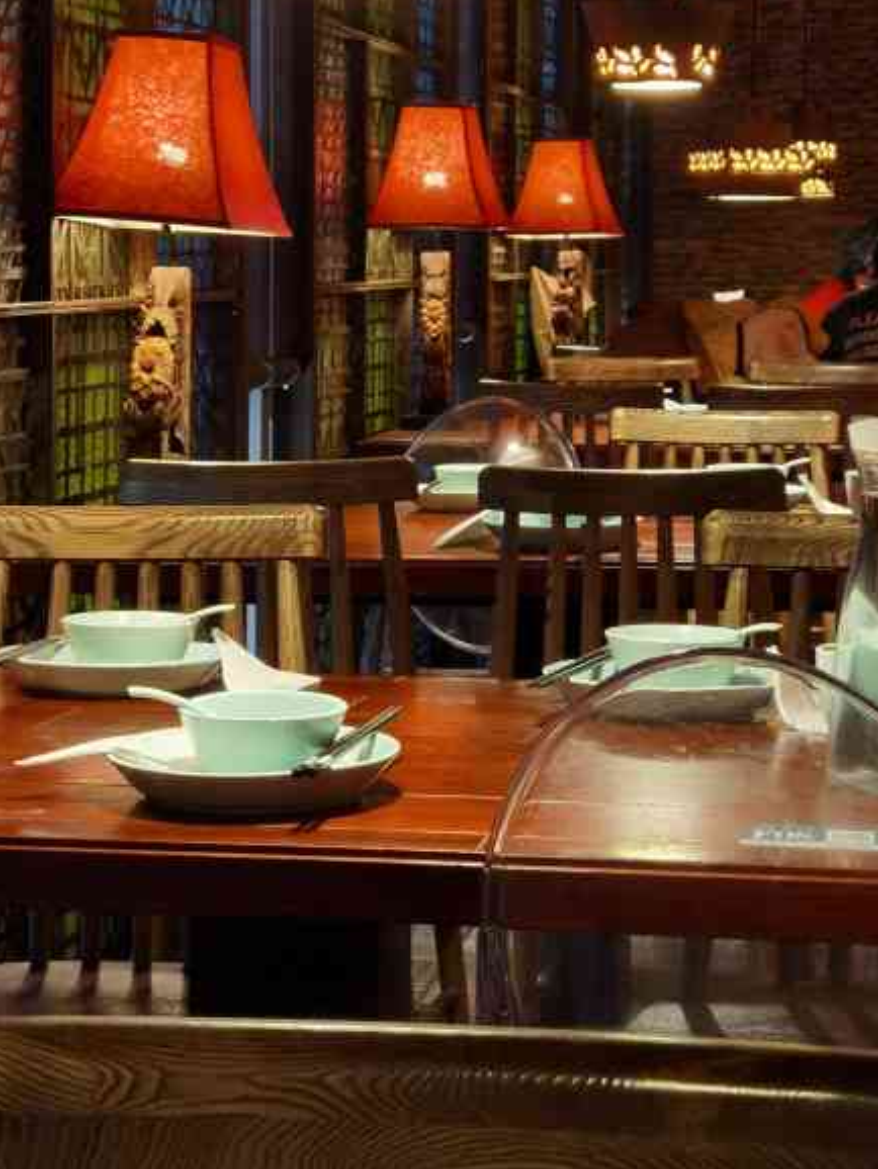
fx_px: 3109
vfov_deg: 21.2
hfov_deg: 16.1
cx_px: 471
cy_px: 339
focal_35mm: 92
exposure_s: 1/33.3
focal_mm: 6.71
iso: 200
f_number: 1.9
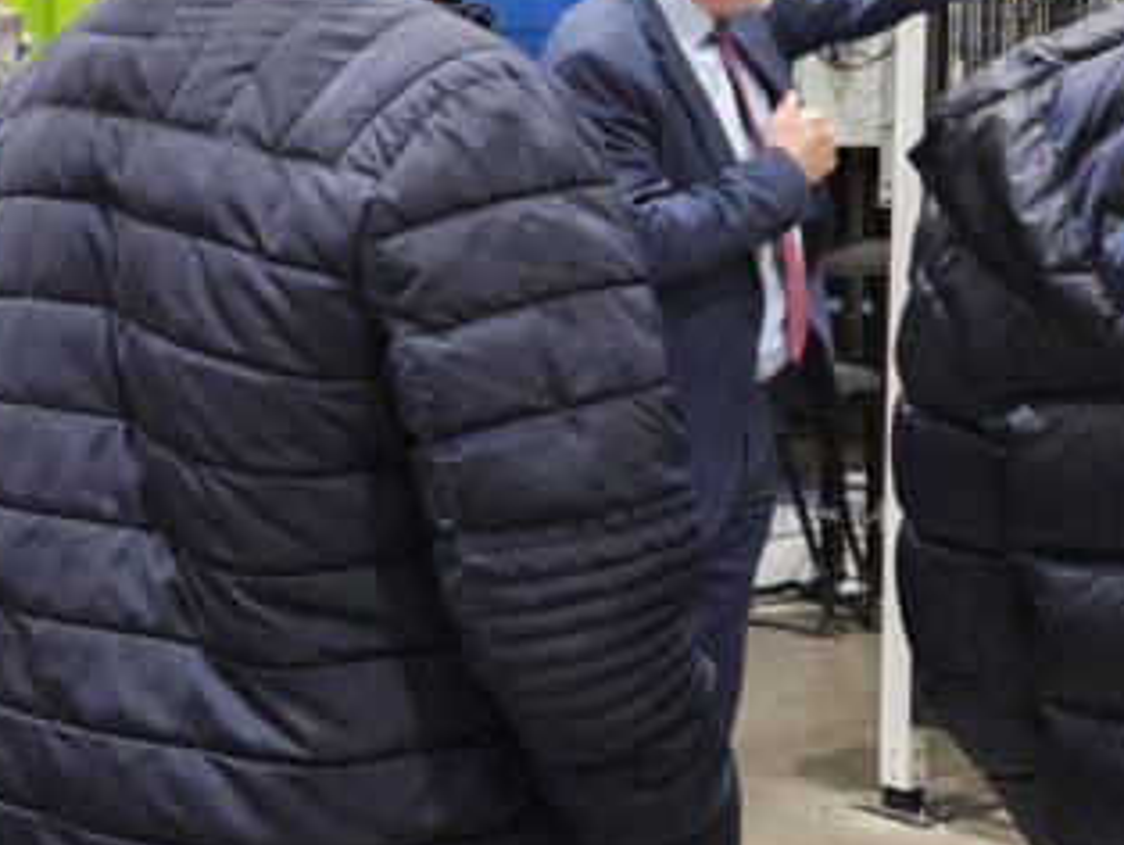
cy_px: 233
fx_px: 2437
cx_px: 4
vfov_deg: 19.6
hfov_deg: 24.8
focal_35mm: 75
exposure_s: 1/100
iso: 800
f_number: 1.8
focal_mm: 5.4
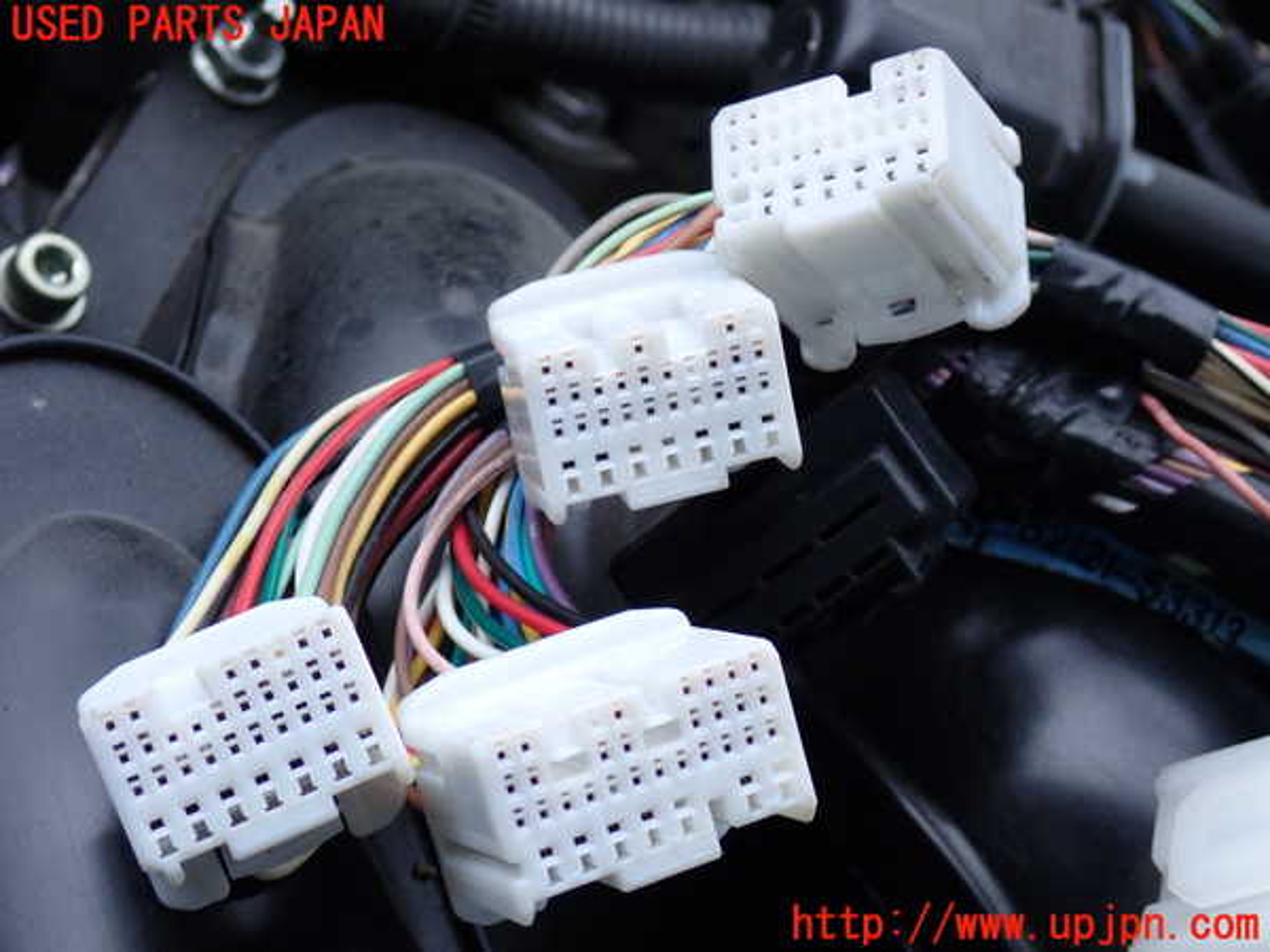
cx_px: 635
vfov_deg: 16.8
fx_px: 3229
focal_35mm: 88
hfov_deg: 22.3
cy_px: 476
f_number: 4.5
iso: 200
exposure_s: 1/125
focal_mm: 15.66
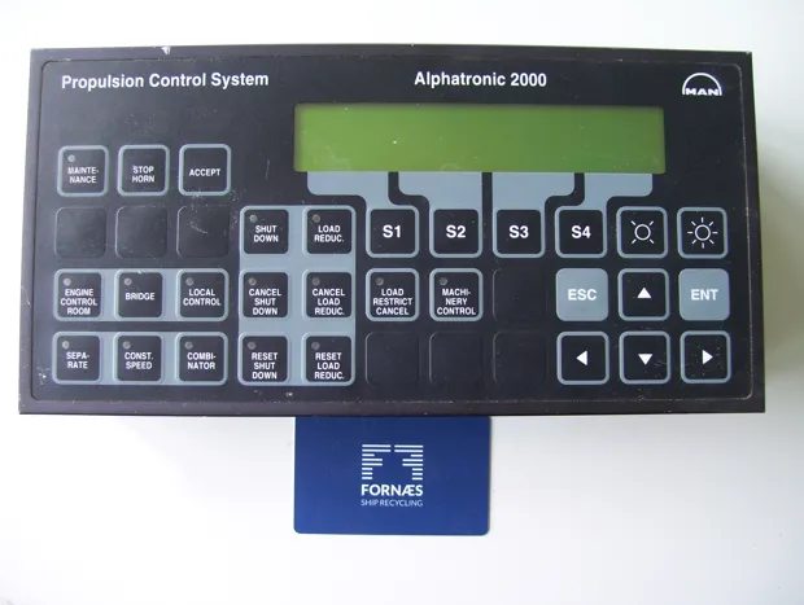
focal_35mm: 36
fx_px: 837
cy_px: 302
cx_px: 402
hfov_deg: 51.3
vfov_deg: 39.8
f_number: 2.7
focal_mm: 6
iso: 80
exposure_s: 1/125
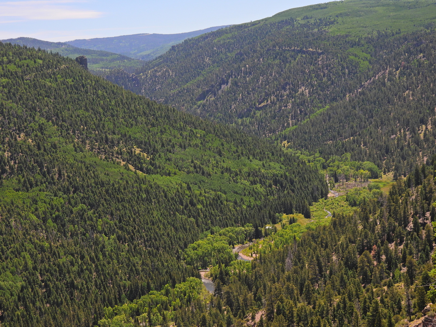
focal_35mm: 70
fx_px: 882
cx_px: 218
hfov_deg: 27.8
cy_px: 164
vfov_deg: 21.0
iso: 100
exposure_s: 1/1000
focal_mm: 12.5
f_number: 3.5
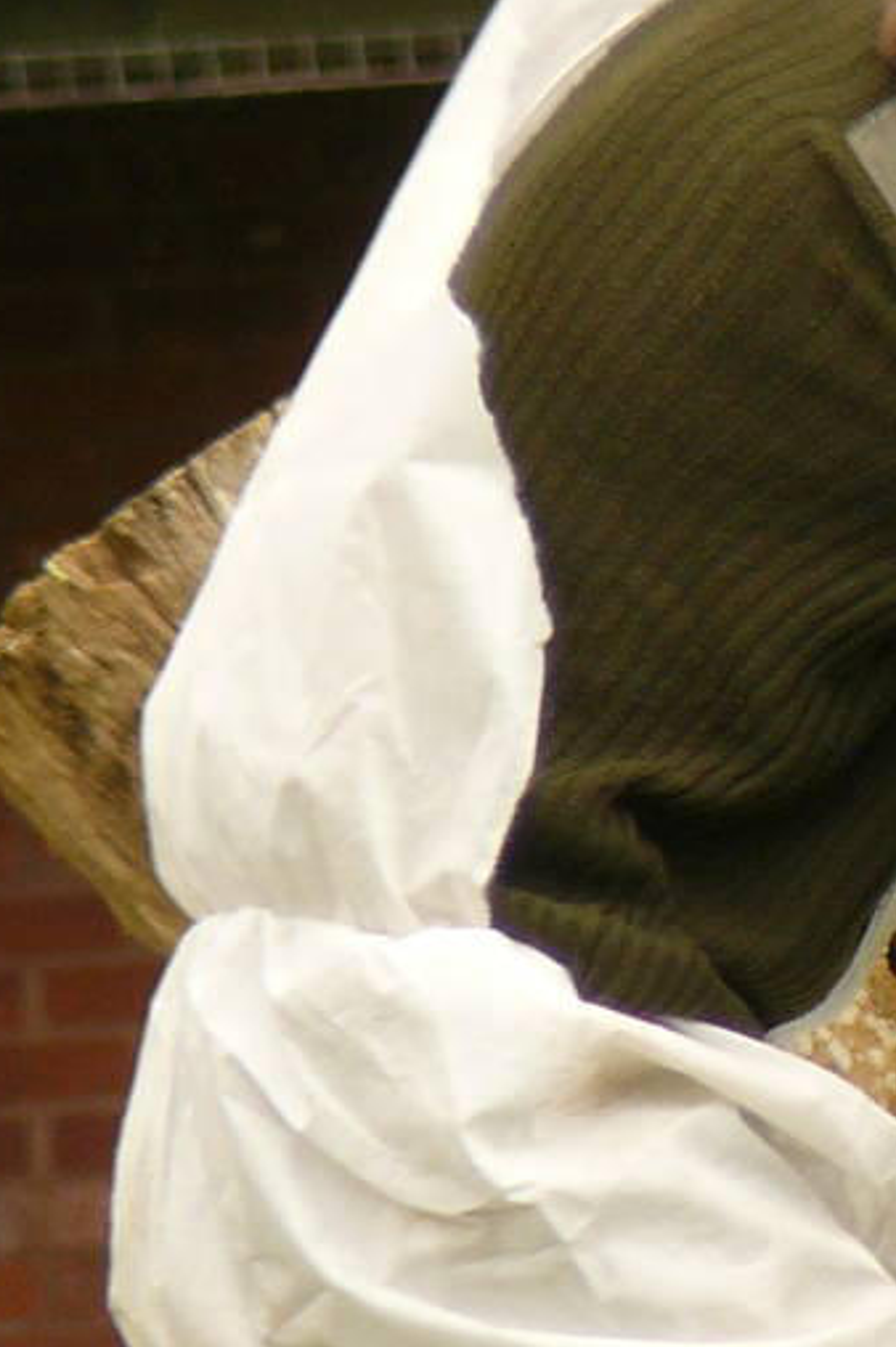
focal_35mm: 1416
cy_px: 904
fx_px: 52932
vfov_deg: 1.5
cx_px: 1702
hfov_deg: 1.0
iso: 100
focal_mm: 72
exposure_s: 1/125
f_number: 4
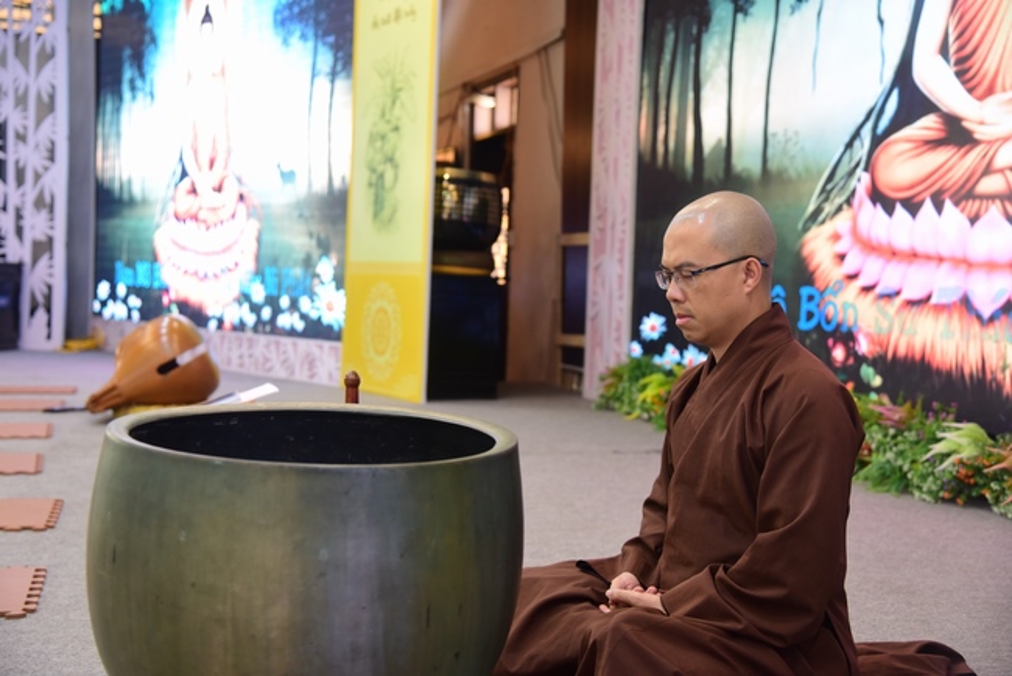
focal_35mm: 50
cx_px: 506
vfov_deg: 27.0
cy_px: 338
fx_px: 1406
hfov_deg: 39.6
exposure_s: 1/40
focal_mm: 50
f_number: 4
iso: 1250
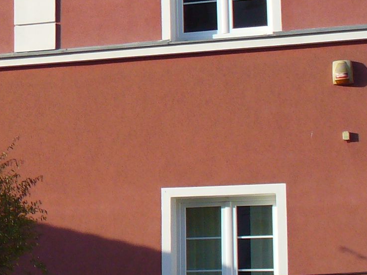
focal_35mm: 141
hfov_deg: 13.1
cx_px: -222
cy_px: -21
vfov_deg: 10.4
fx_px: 1495
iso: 80
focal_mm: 6.1
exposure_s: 1/200
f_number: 5.6
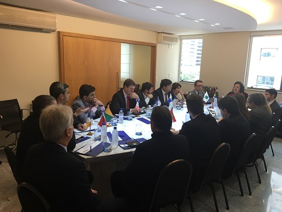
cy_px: 106
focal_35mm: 29
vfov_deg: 48.2
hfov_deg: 61.7
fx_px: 236
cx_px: 141
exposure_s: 1/30
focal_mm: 4.15
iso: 64
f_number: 2.2
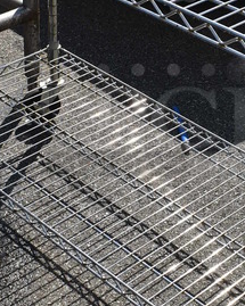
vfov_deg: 22.2
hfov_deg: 17.8
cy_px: 117
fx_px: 780
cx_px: 173
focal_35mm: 86
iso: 200
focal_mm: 18
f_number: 8
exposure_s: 1/640
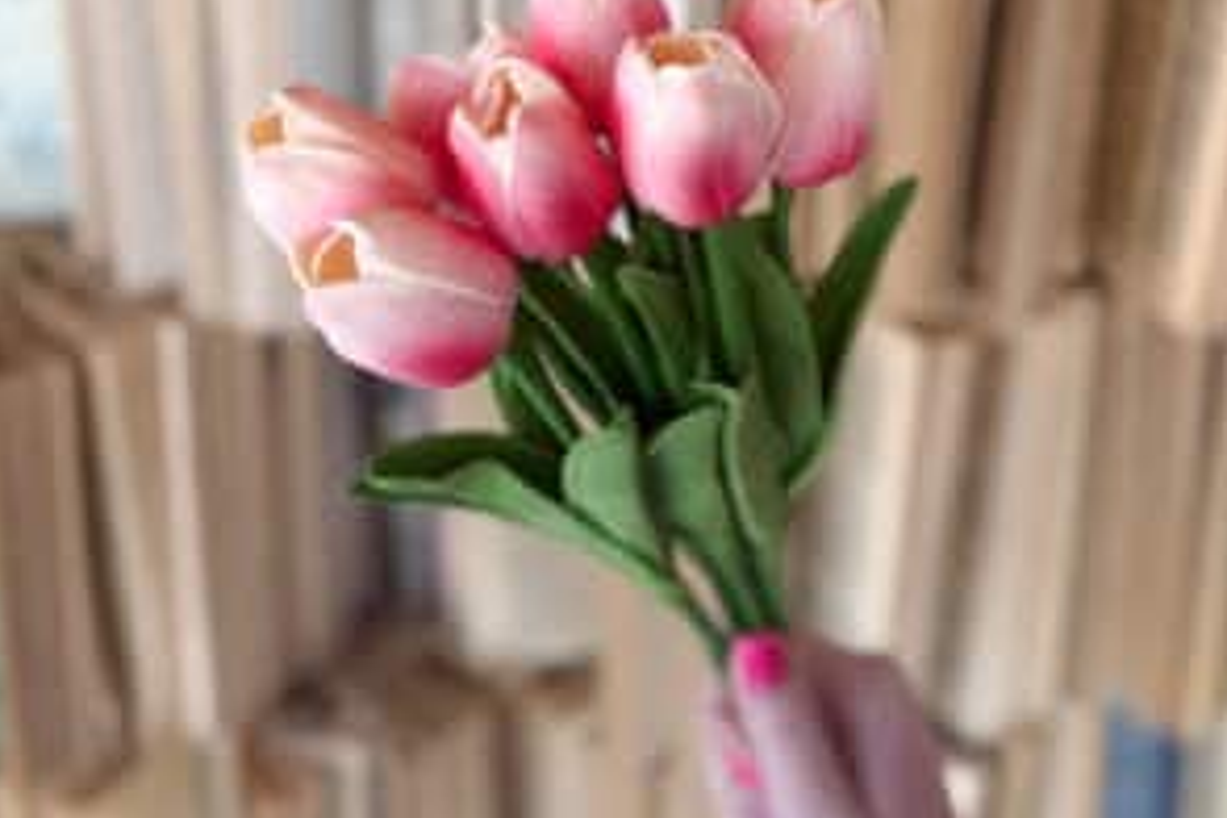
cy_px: 221
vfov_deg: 38.1
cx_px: 614
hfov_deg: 55.8
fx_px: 1159
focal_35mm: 34
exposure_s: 1/120
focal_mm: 6.76
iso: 64
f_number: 1.78
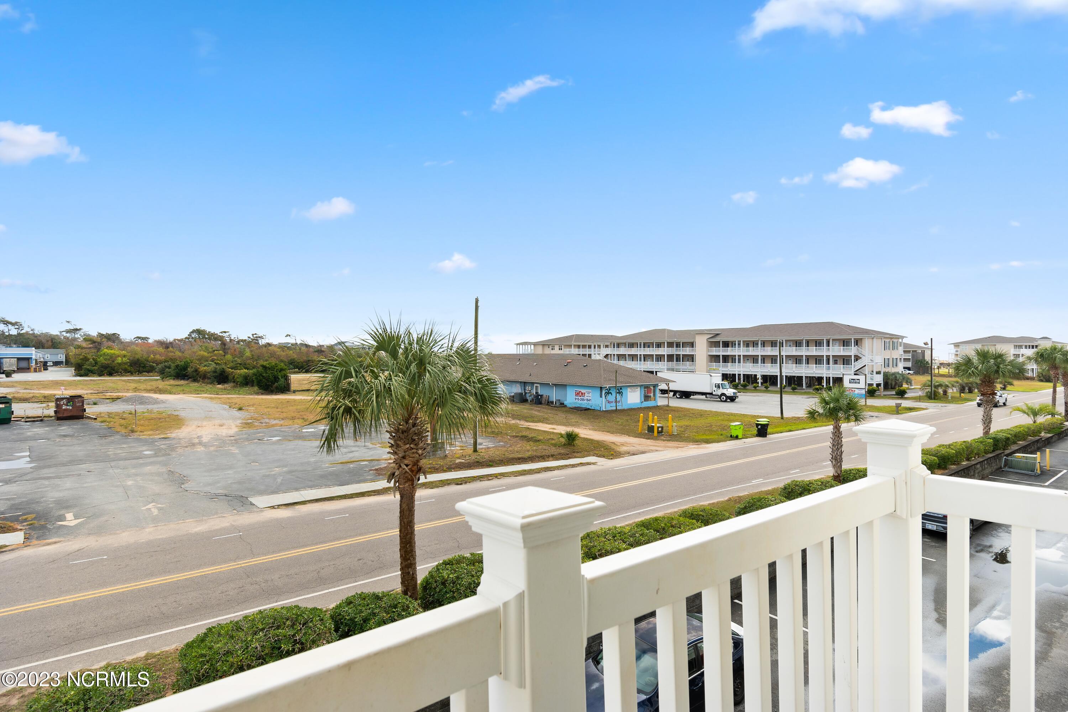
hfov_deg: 86.9
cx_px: 534
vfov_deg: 64.6
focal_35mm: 19
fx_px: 564
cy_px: 356
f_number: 7.1
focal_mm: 13
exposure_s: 1/200
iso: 100
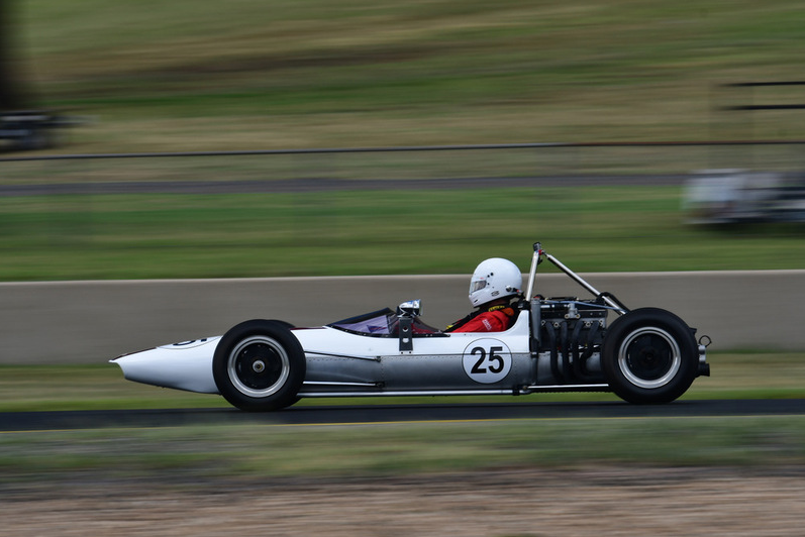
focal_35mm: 241
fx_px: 5391
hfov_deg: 8.5
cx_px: 403
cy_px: 268
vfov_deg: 5.7
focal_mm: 160
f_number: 13
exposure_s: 1/125
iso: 200
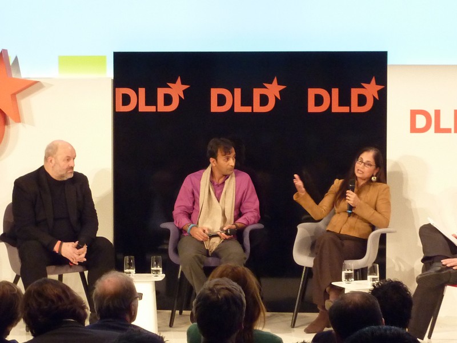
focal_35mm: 106
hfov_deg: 18.5
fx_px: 1399
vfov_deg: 14.0
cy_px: 172
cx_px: 228
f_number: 3.9
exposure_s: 1/40
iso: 400
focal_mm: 9.7
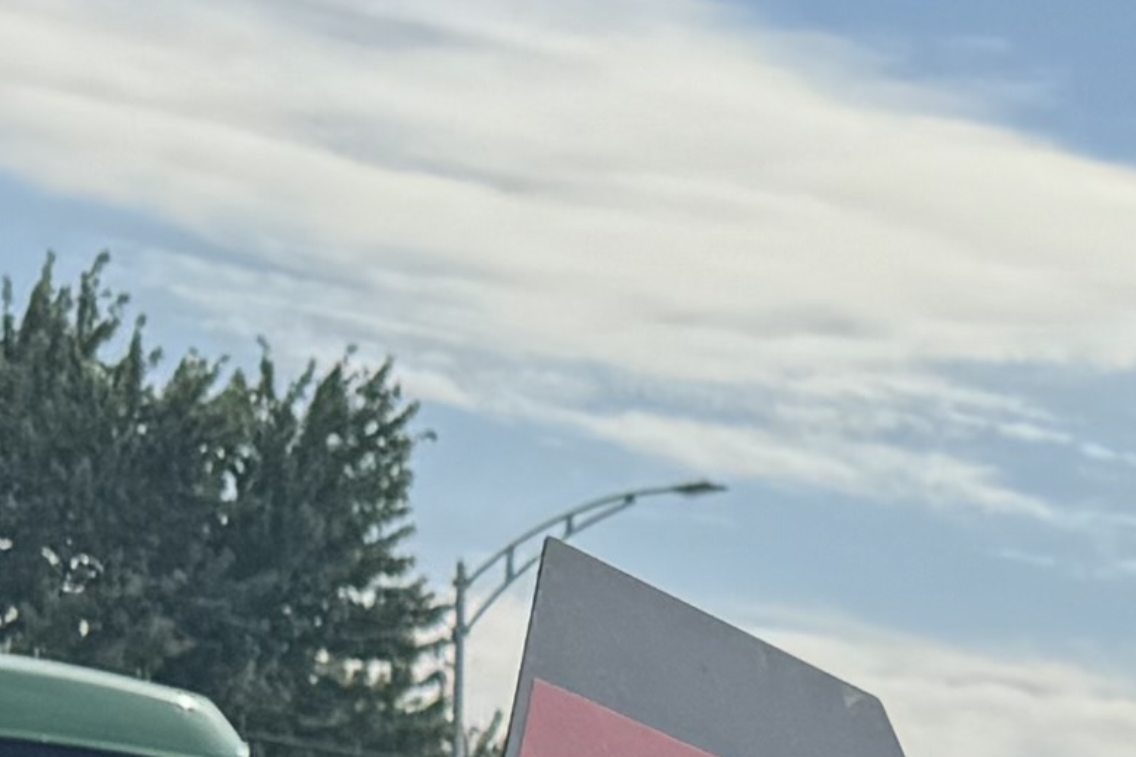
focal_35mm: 183
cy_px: 2420
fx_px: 5773
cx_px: 2136
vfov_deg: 6.7
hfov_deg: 10.5
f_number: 1.78
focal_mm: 6.76
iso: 80
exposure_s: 1/5348
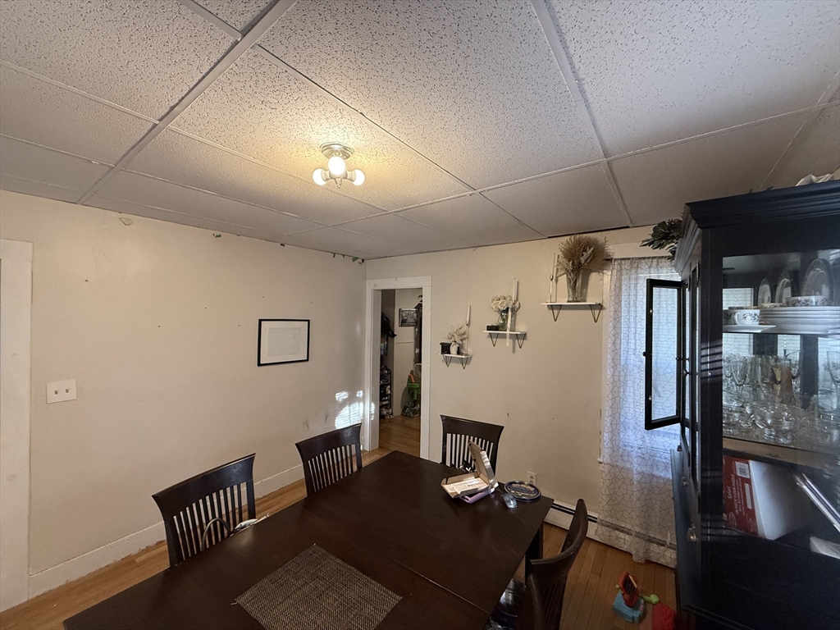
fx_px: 340
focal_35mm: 14
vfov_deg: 85.7
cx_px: 420
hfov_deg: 102.1
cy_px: 315
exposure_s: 1/120
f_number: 2.2
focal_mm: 2.22
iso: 500
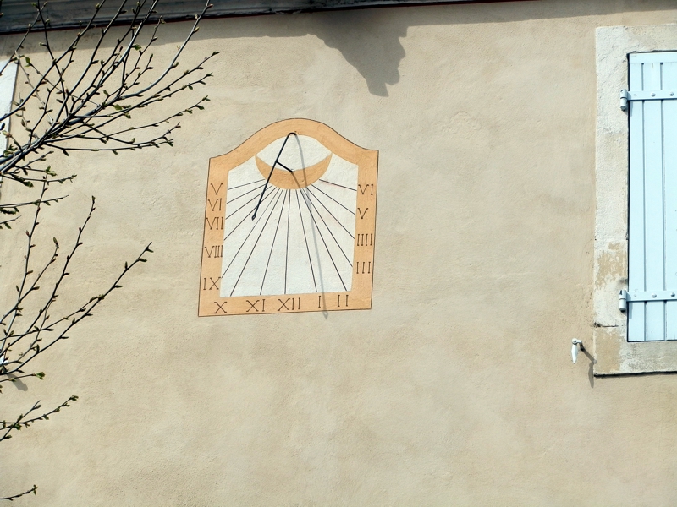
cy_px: 254
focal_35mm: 140
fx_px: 2738
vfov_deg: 10.6
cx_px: 338
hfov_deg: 14.1
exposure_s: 1/640
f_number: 4.2
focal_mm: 25.04
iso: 64
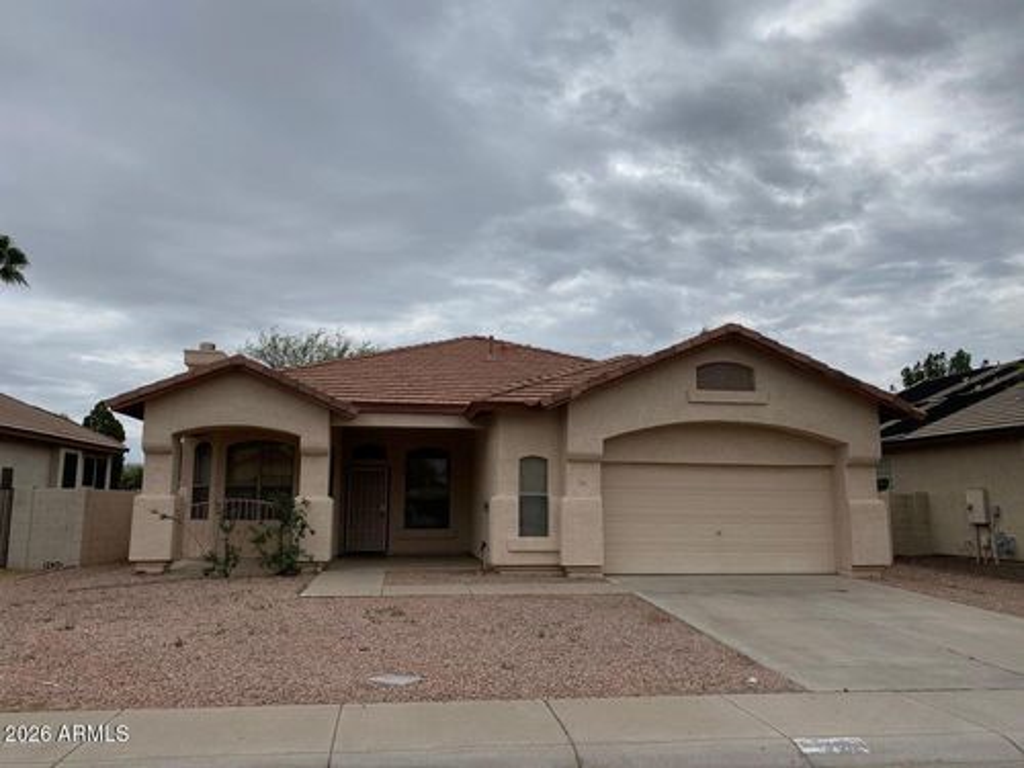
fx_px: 769
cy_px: 384
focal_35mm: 26
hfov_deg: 67.3
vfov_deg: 53.1
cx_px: 512
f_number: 1.8
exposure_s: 1/6452
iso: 32
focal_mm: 4.25
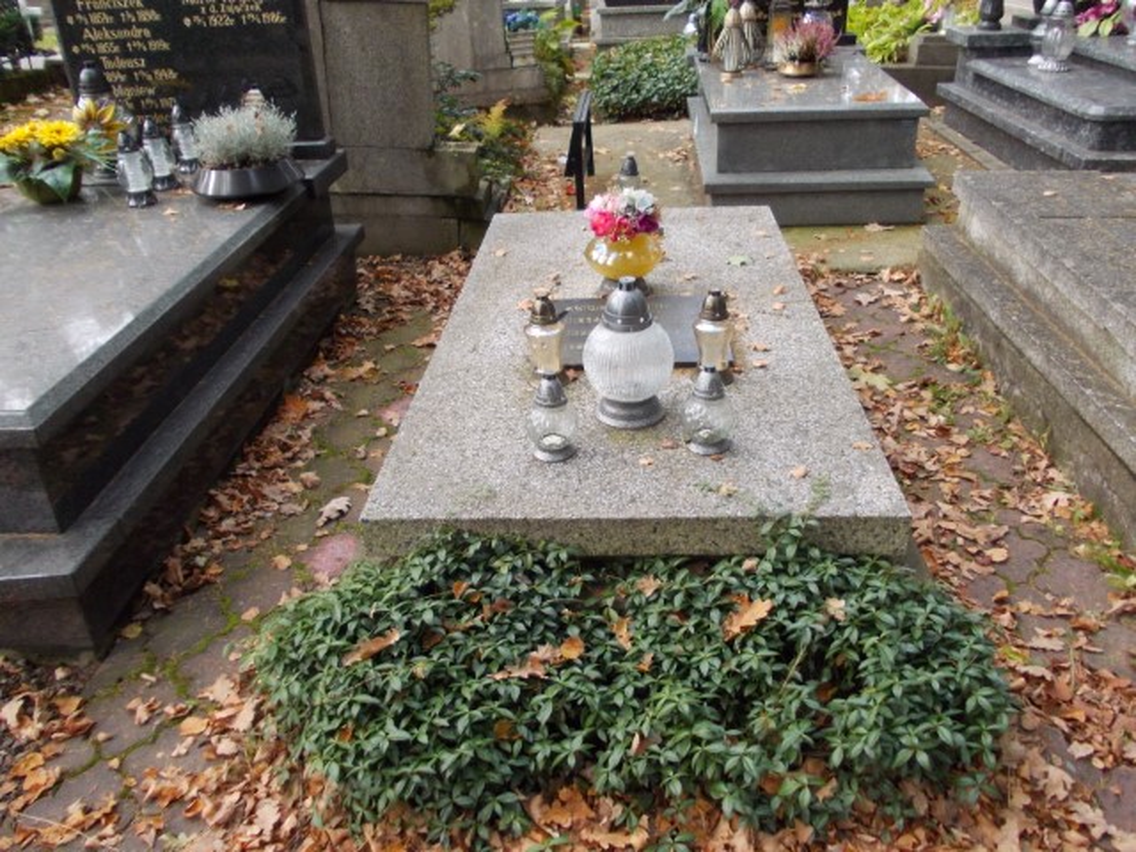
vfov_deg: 49.7
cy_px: 426
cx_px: 568
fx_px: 919
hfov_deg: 63.4
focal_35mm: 28
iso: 160
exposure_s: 1/250
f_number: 2.7
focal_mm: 4
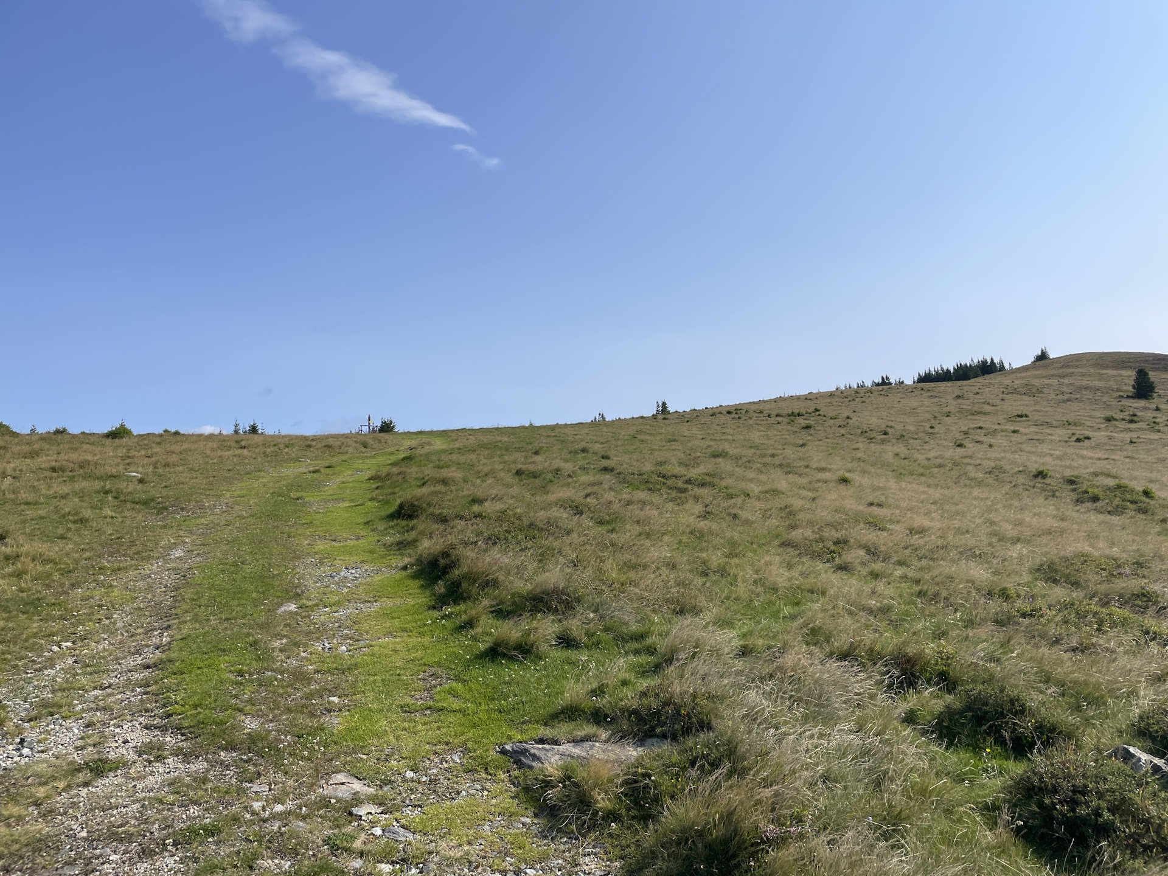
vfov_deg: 53.1
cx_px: 584
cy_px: 438
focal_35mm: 26
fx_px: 877
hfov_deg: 67.3
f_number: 1.6
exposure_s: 1/6494
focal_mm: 4.2
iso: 32
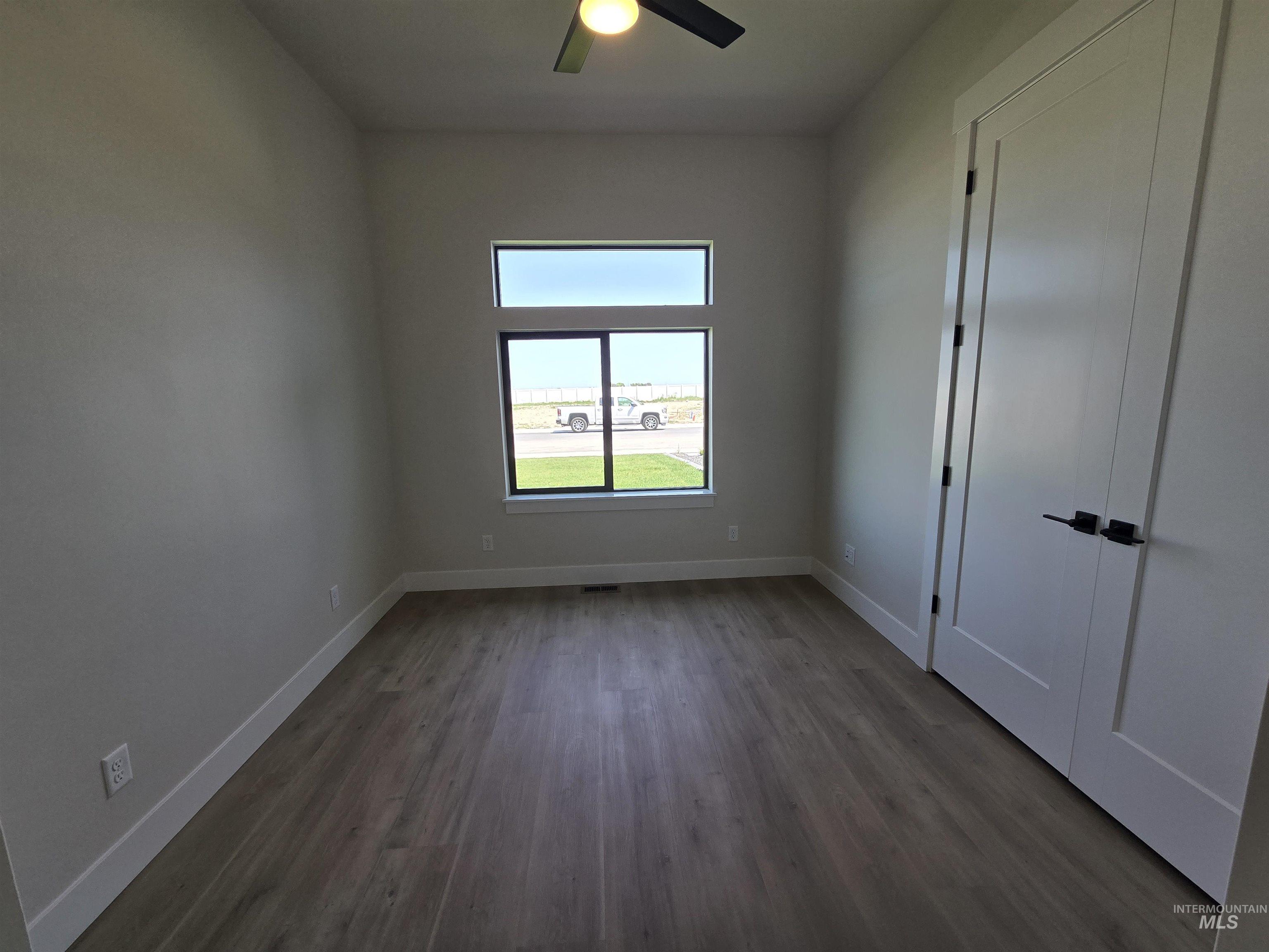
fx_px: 477
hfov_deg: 106.2
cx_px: 634
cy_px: 476
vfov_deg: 89.9
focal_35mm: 13
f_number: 2.2
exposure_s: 1/209
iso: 50
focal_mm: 2.2
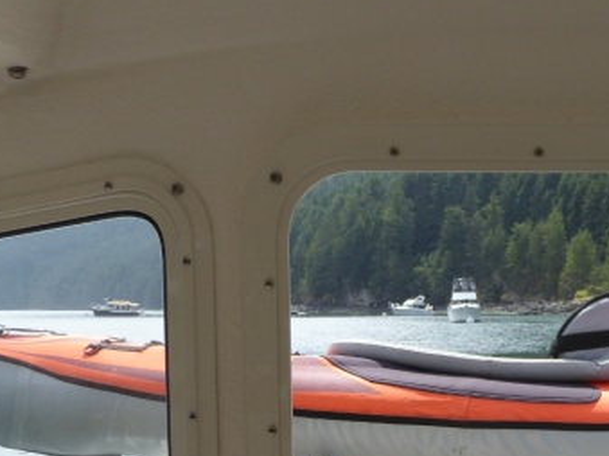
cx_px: 534
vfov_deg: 24.3
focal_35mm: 59
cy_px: 390
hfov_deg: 31.4
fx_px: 1038
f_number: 3.3
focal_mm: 4.3
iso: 100
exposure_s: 1/640
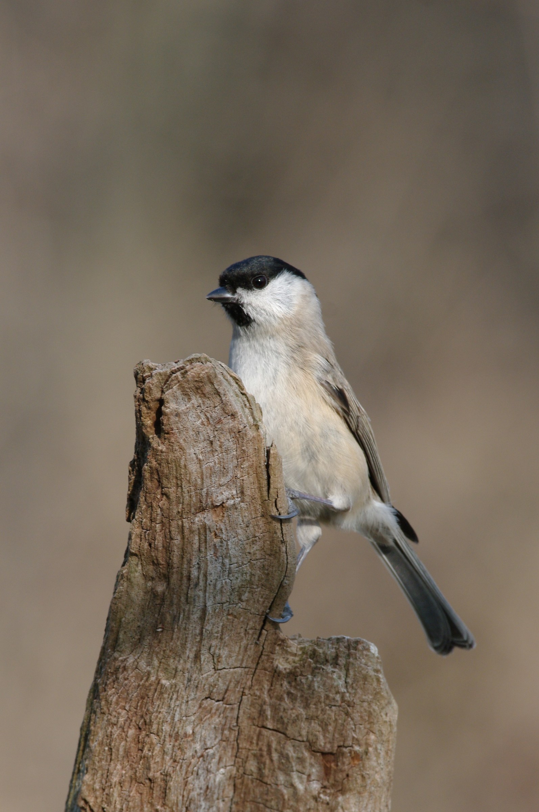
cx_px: 270
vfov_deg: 4.6
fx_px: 10132
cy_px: 406
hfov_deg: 3.0
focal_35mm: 450
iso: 400
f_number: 8
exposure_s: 1/350
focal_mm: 300
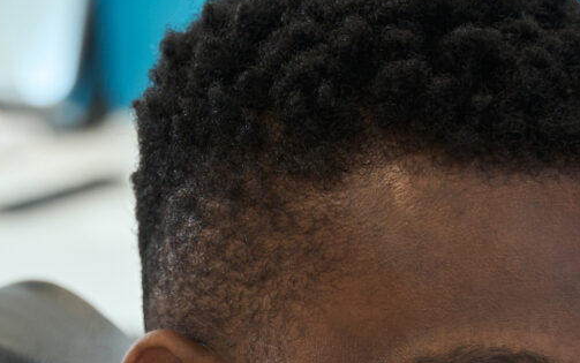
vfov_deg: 5.0
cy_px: 914
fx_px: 4058
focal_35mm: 257
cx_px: 304
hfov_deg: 8.2
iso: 320
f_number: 2.8
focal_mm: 49.5
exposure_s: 1/250
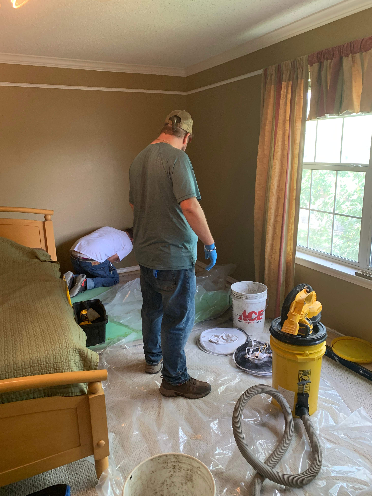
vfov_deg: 67.3
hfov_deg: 53.1
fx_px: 373
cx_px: 186
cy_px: 248
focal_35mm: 26
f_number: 1.8
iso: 200
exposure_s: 1/60
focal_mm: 4.25
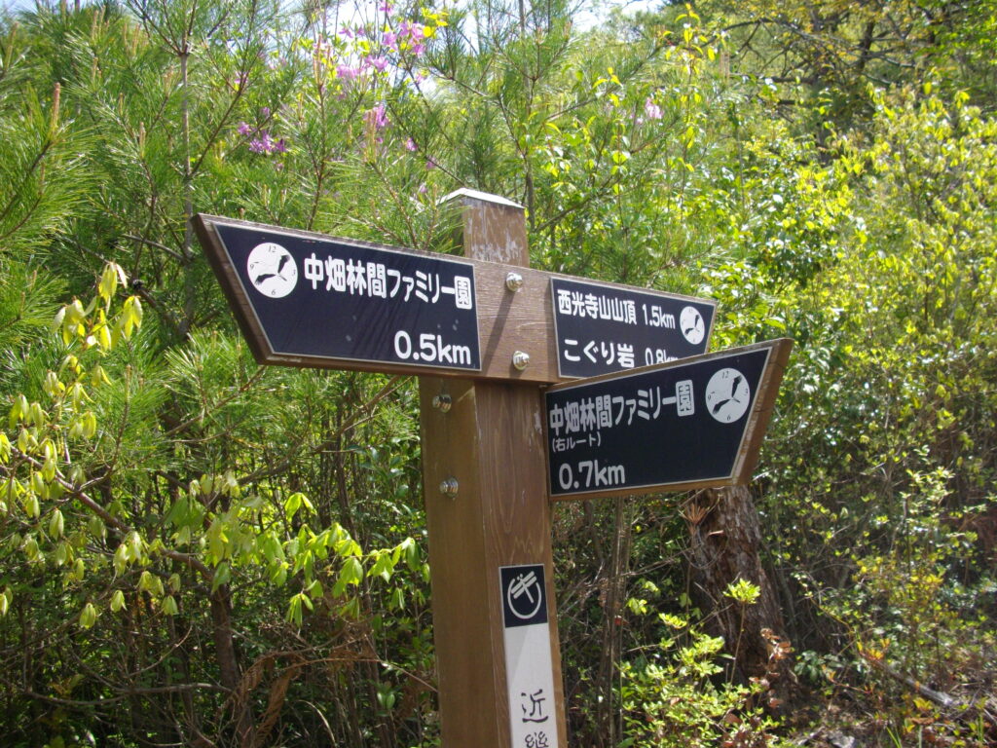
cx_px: 498
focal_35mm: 37
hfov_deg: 50.1
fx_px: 1066
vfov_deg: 38.7
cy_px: 374
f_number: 2.8
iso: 100
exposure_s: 1/500
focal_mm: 6.2
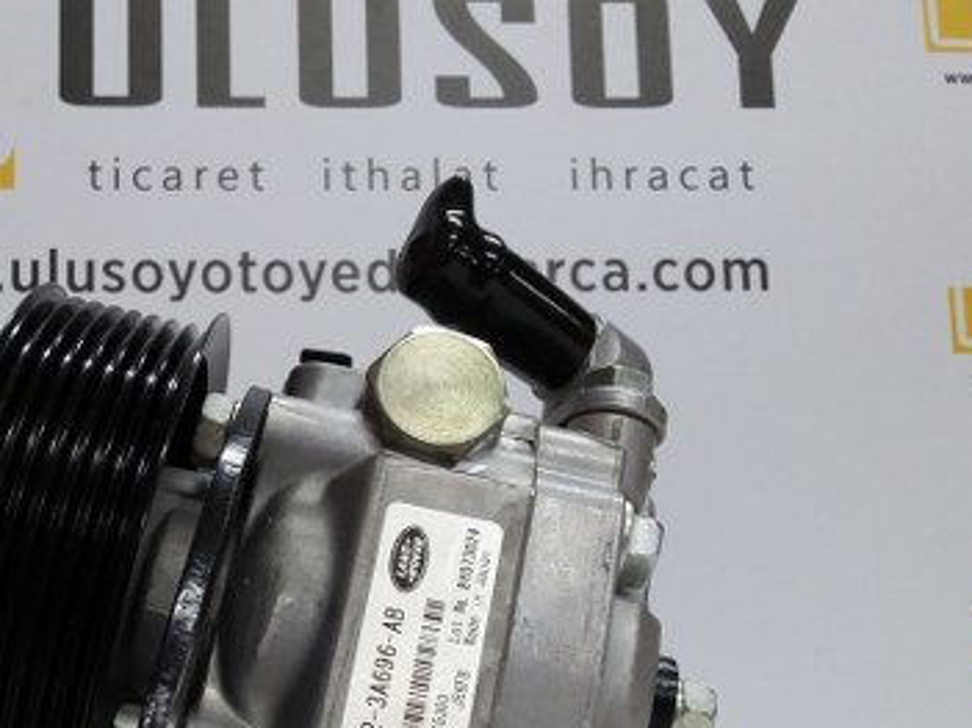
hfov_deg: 35.1
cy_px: 579
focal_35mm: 53
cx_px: 205
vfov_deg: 27.0
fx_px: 1488
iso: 160
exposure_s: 1/33
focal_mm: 3.3
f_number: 2.2
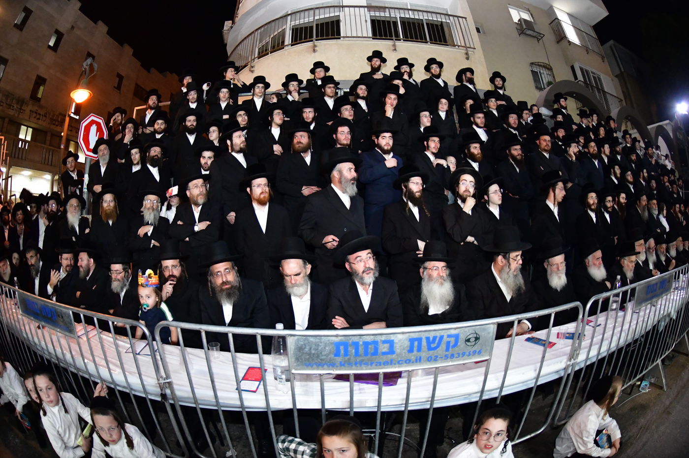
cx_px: 344
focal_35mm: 15
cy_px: 229
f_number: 5.6
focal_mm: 10.5
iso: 5000
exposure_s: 1/125
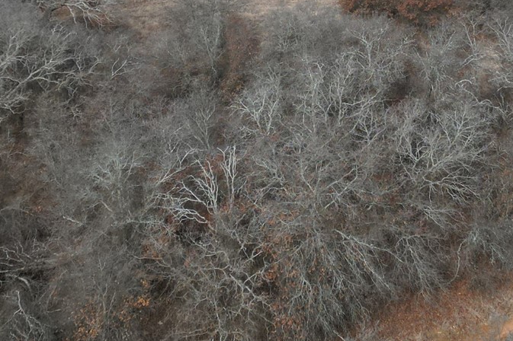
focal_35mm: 76
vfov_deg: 17.3
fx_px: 1082
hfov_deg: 26.5
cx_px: 341
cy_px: -41
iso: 140
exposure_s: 1/2000
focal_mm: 6.72
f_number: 1.7
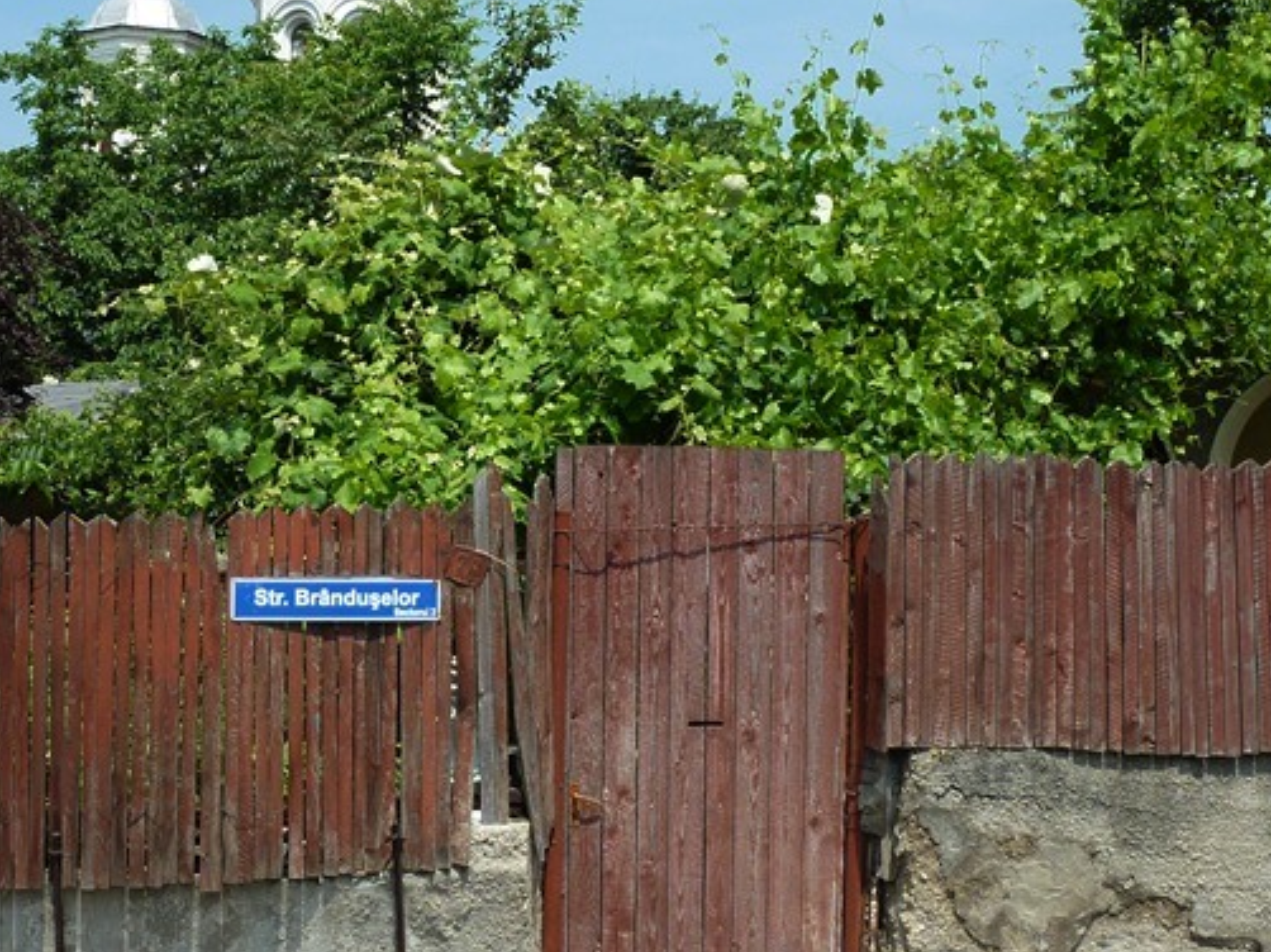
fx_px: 2165
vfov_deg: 24.8
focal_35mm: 59
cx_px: 544
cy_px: 435
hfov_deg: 32.7
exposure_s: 1/500
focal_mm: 6.1
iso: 80
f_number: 4.5
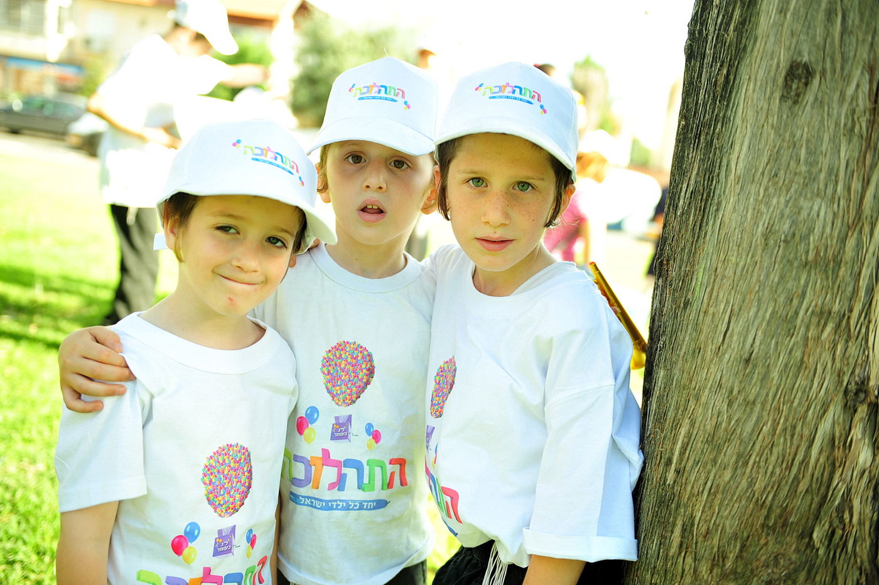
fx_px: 927
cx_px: 440
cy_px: 292
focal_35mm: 38
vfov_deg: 35.0
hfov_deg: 50.7
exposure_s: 1/320
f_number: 2.8
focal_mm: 38
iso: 250
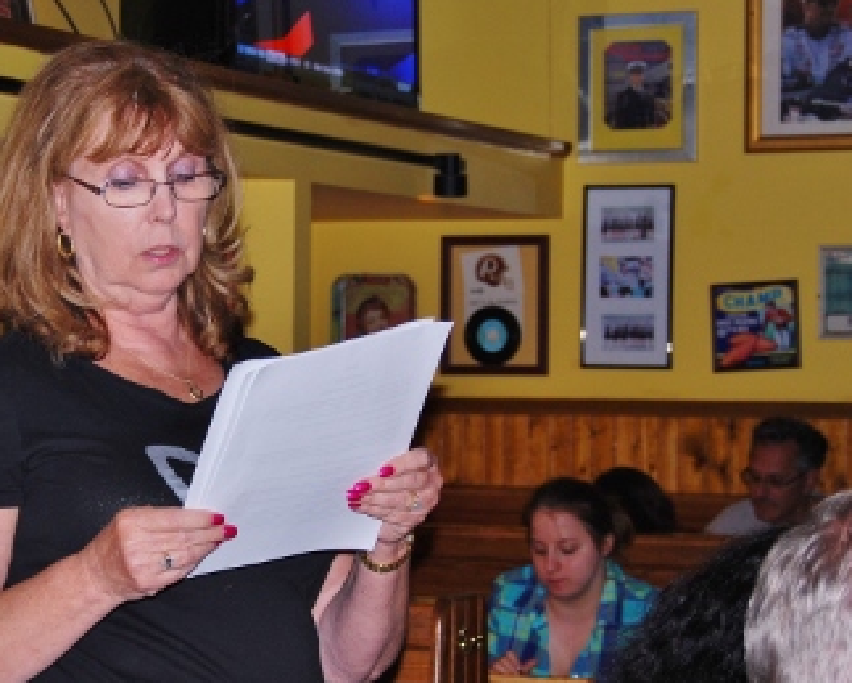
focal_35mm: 106
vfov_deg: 14.6
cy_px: 367
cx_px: 185
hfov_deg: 18.0
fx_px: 2675
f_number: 5
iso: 200
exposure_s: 1/60
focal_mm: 38
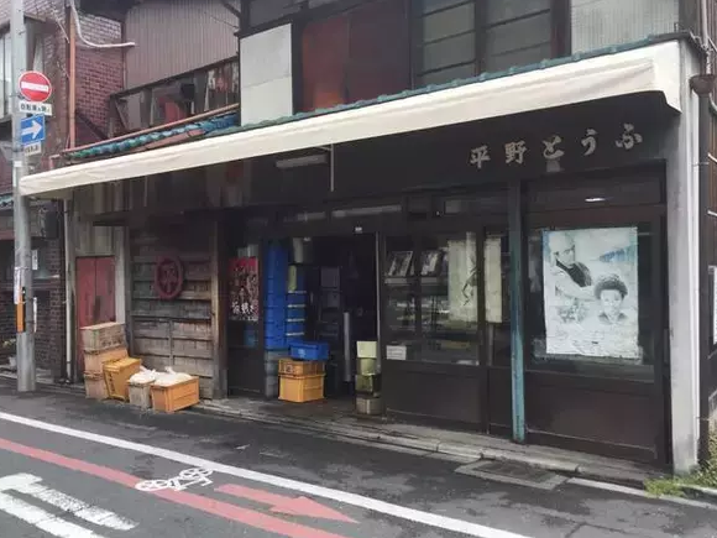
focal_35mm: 30
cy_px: 267
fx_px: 621
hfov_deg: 60.0
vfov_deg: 46.8
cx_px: 352
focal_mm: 4.15
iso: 32
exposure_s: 1/421
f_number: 2.2
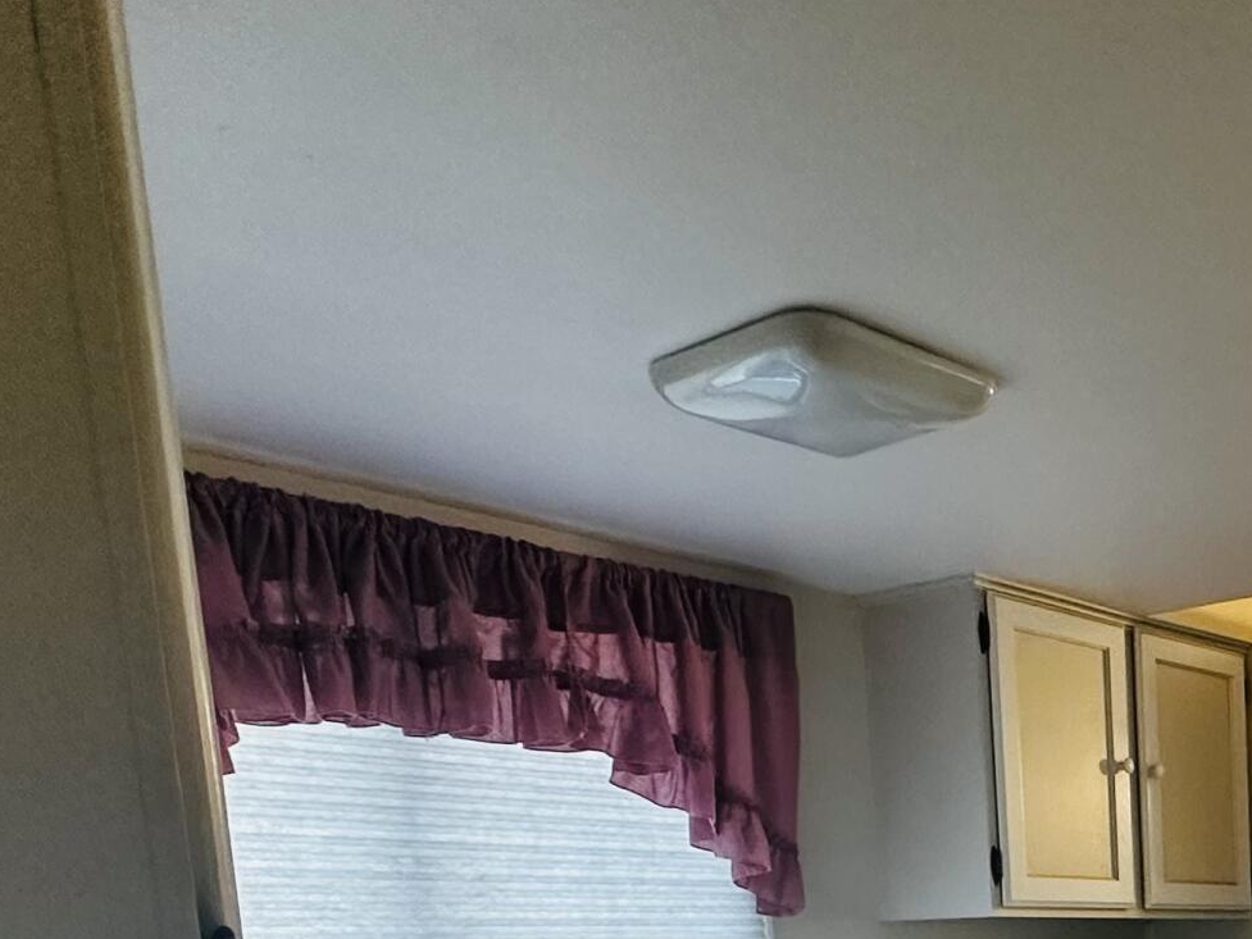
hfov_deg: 37.5
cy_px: 1176
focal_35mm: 43
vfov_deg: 28.4
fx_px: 1555
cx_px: 1342
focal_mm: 2.22
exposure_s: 1/60
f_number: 2.2
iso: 250
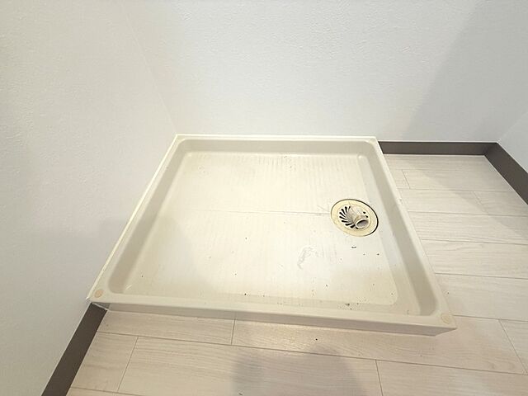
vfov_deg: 85.7
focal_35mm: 14
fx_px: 214
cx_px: 264
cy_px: 198
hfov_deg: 102.1
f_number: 2.2
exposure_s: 1/120
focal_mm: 2.22
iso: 200
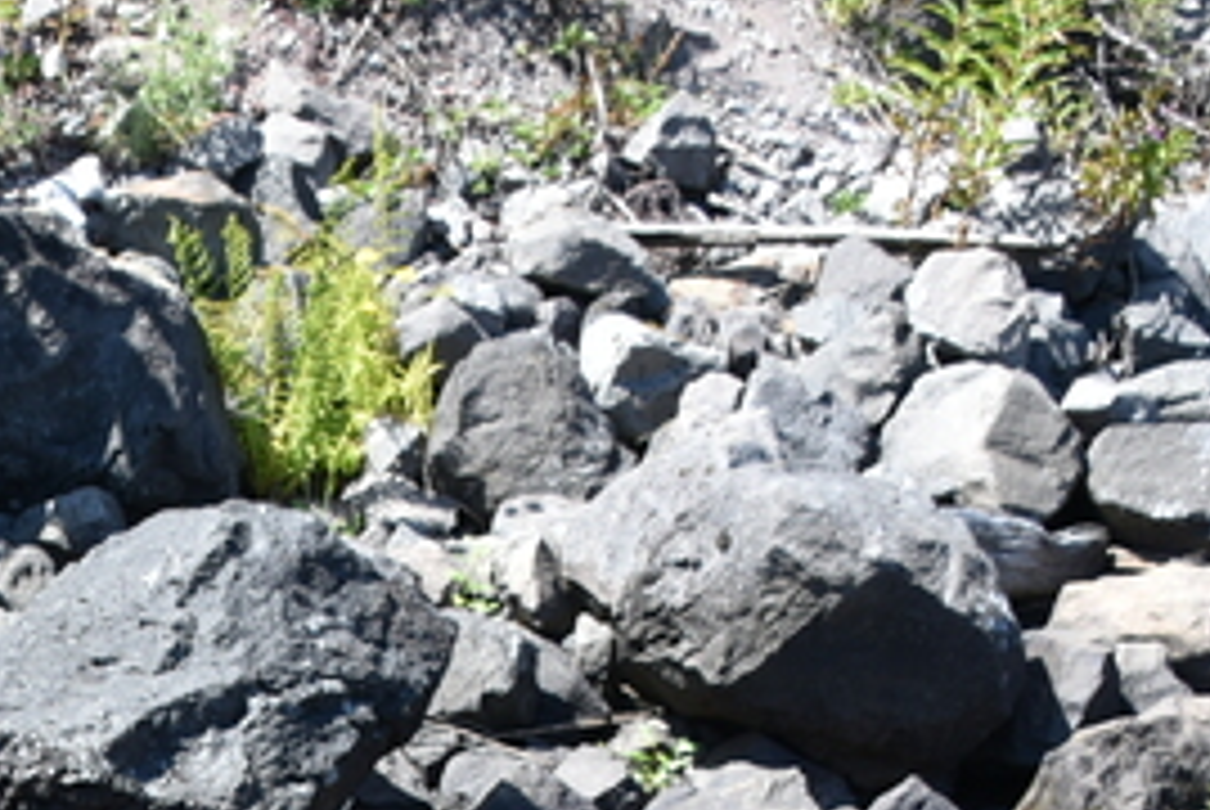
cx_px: -265
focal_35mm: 133
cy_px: 1408
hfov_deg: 14.9
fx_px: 4475
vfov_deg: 9.8
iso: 100
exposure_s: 1/160
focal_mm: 28
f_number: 6.3
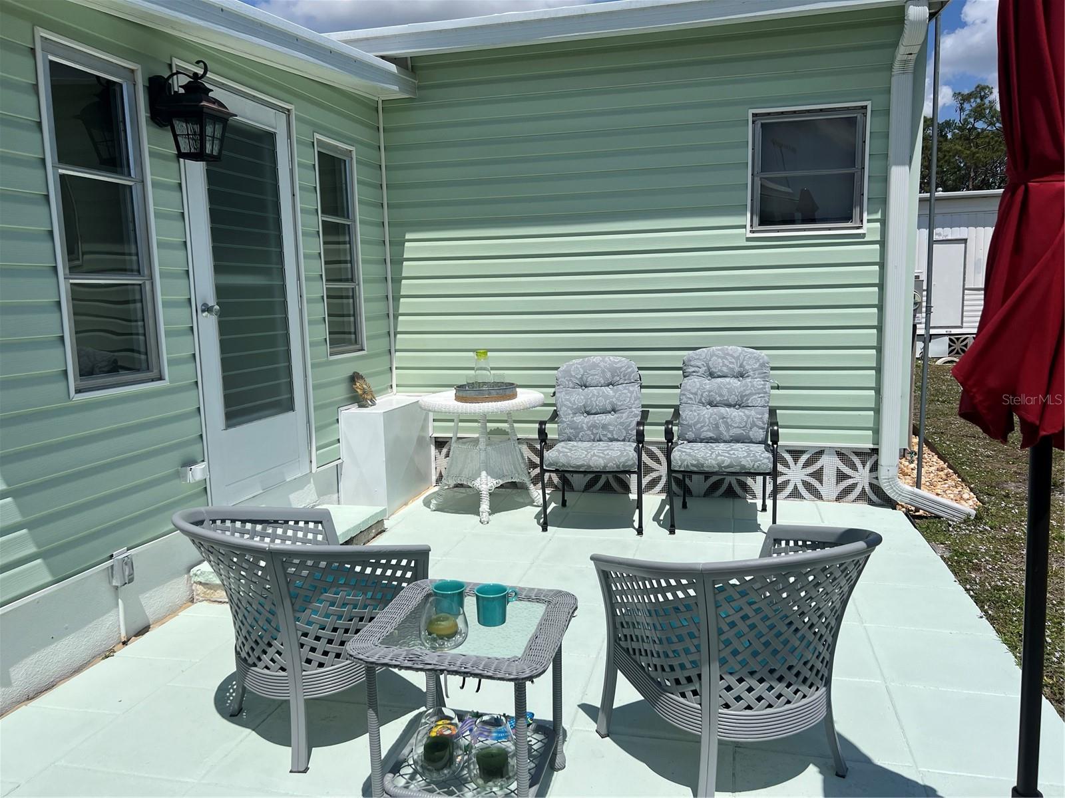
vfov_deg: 53.1
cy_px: 399
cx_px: 532
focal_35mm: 26
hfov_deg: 67.3
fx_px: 800
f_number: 1.5
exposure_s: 1/12658
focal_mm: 5.7
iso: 50
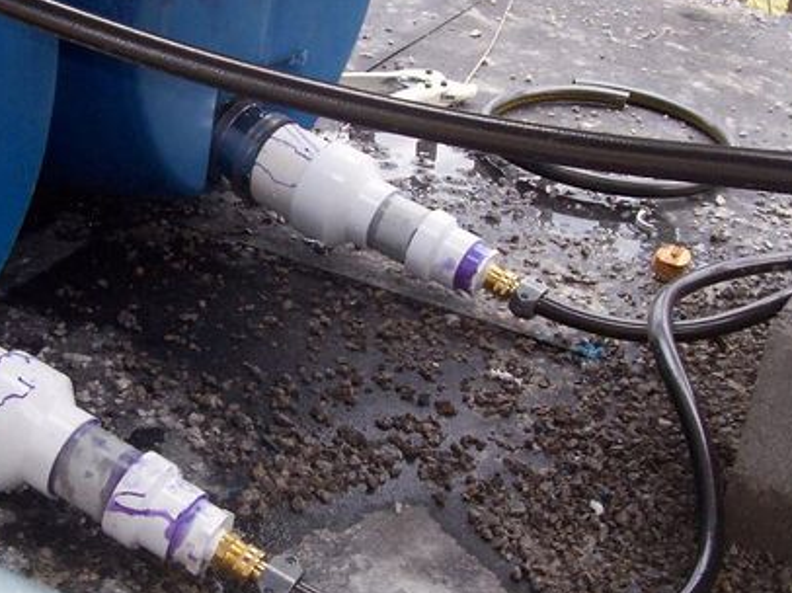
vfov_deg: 21.9
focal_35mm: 67
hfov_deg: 28.9
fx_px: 1532
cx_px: 289
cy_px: 281
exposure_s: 1/64
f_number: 2.7
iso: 80
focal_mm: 5.6
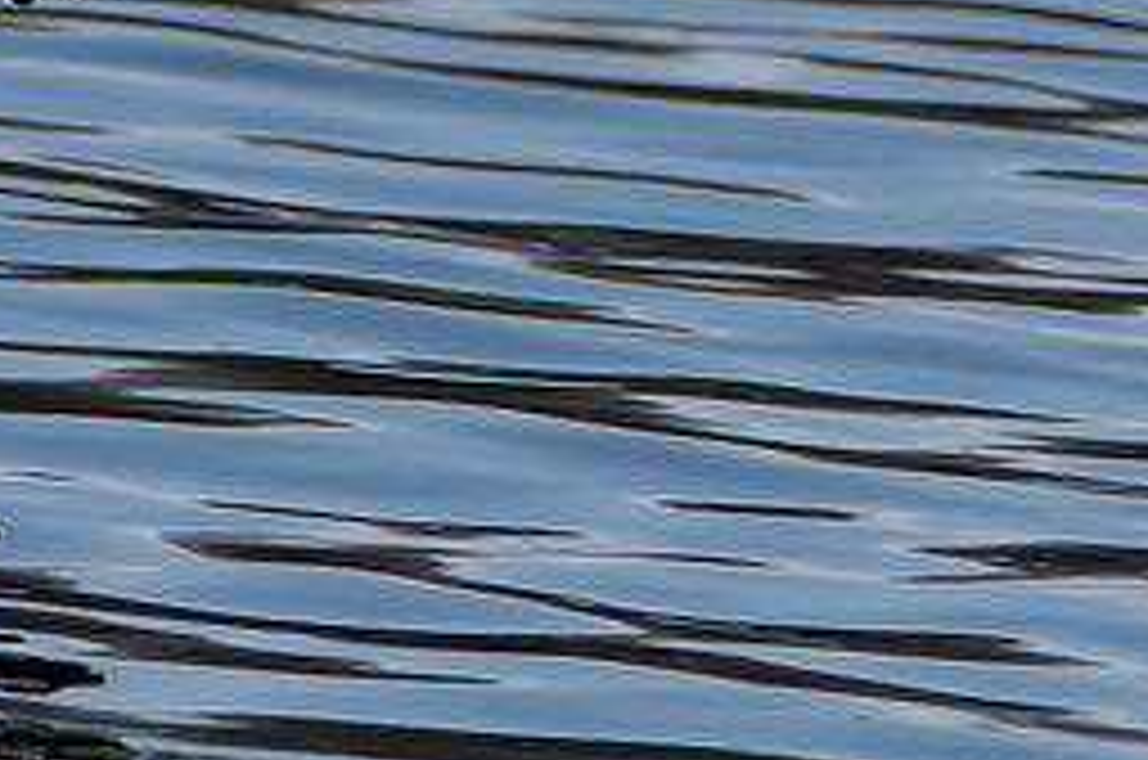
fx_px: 112547
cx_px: 558
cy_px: -794
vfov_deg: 0.4
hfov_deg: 0.6
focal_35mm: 3536
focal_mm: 500
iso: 1000
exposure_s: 1/3200
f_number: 8
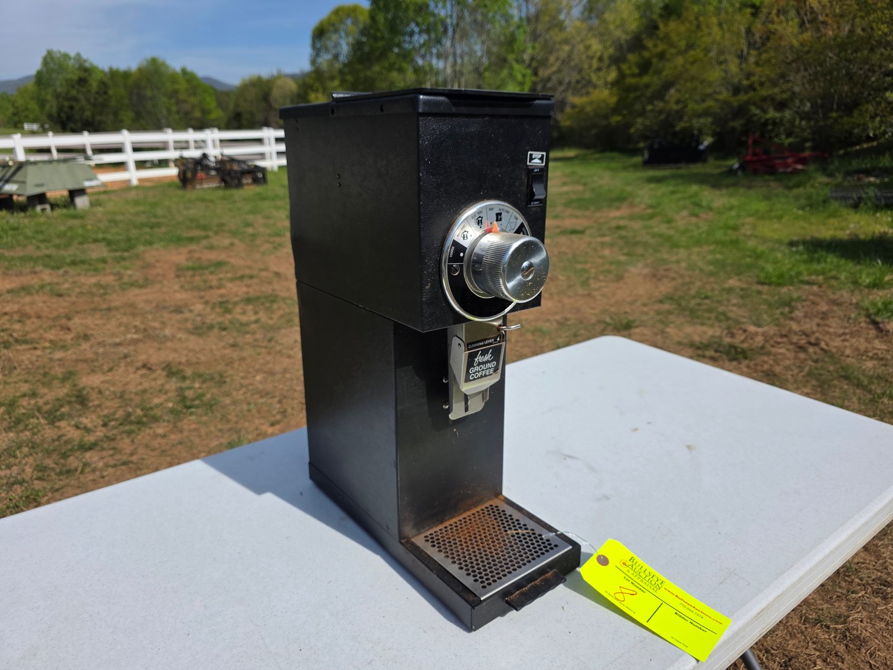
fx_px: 593
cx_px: 446
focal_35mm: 23
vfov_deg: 58.9
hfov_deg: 73.9
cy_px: 335
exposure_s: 1/7944
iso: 80
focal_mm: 6.3
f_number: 1.7
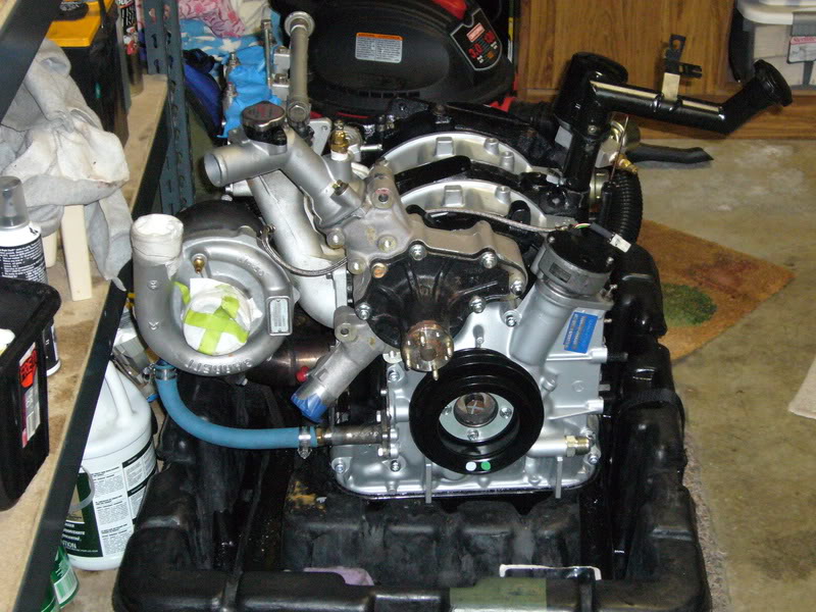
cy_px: 306
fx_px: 1650
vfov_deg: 21.0
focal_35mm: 70
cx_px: 408
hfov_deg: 27.8
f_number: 4
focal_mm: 11.5
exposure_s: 1/30
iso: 400
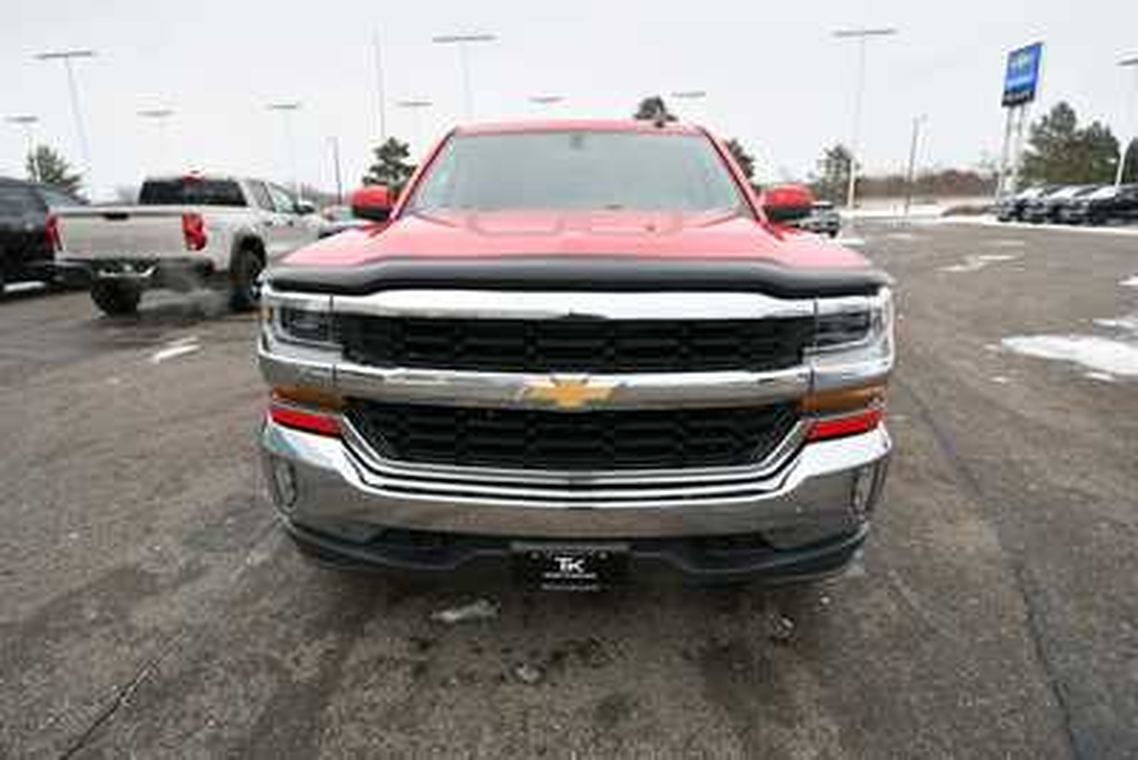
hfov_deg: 86.9
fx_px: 601
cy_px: 380
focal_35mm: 19
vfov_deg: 64.6
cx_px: 569
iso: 200
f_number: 6.3
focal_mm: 13
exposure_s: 1/250
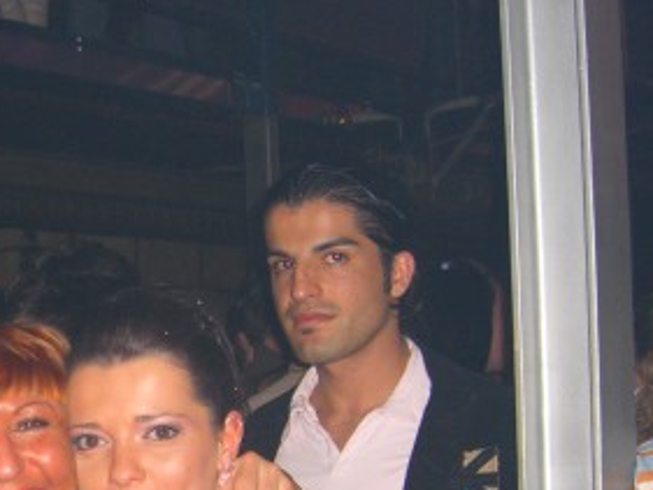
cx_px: 70
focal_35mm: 81
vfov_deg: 17.9
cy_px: 462
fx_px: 1529
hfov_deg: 23.5
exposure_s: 1/60
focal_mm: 7.9
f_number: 2.8
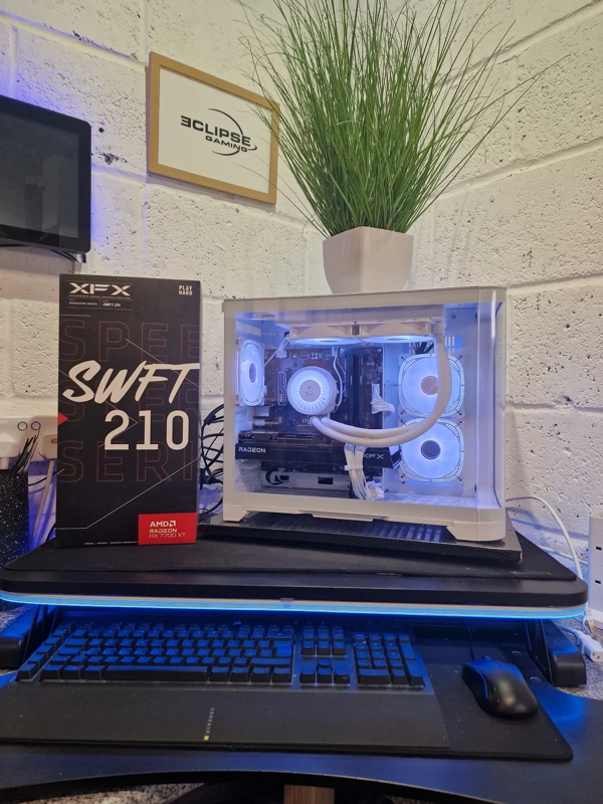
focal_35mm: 23
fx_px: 534
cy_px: 402
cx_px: 302
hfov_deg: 58.9
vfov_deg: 73.9
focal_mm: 6.4
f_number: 1.8
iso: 160
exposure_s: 1/100
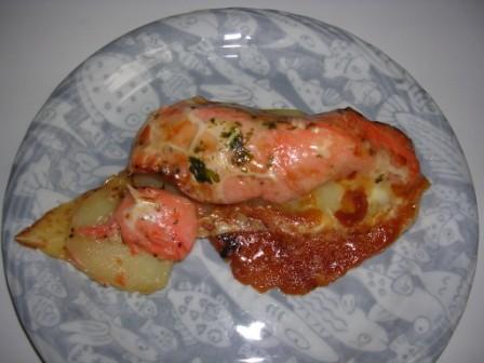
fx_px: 531
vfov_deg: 37.7
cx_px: 242
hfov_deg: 49.0
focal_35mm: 38
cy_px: 182
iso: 50
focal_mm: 5.8
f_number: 2.8
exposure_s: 1/60.1
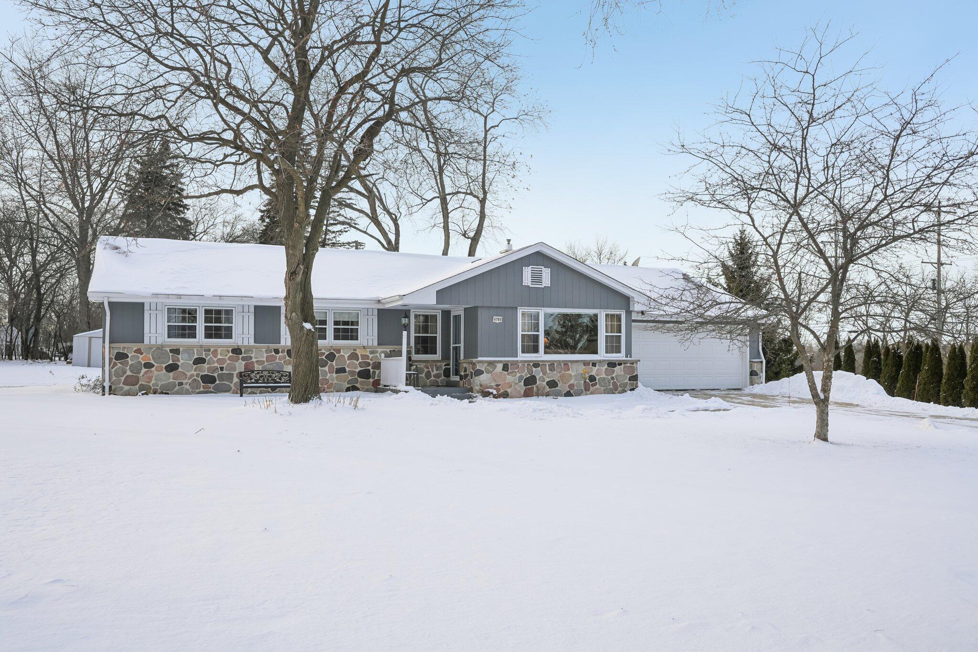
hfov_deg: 64.6
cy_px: 326
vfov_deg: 45.7
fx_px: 774
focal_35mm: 28
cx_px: 489
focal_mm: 28.5
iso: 100
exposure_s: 1/320
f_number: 8
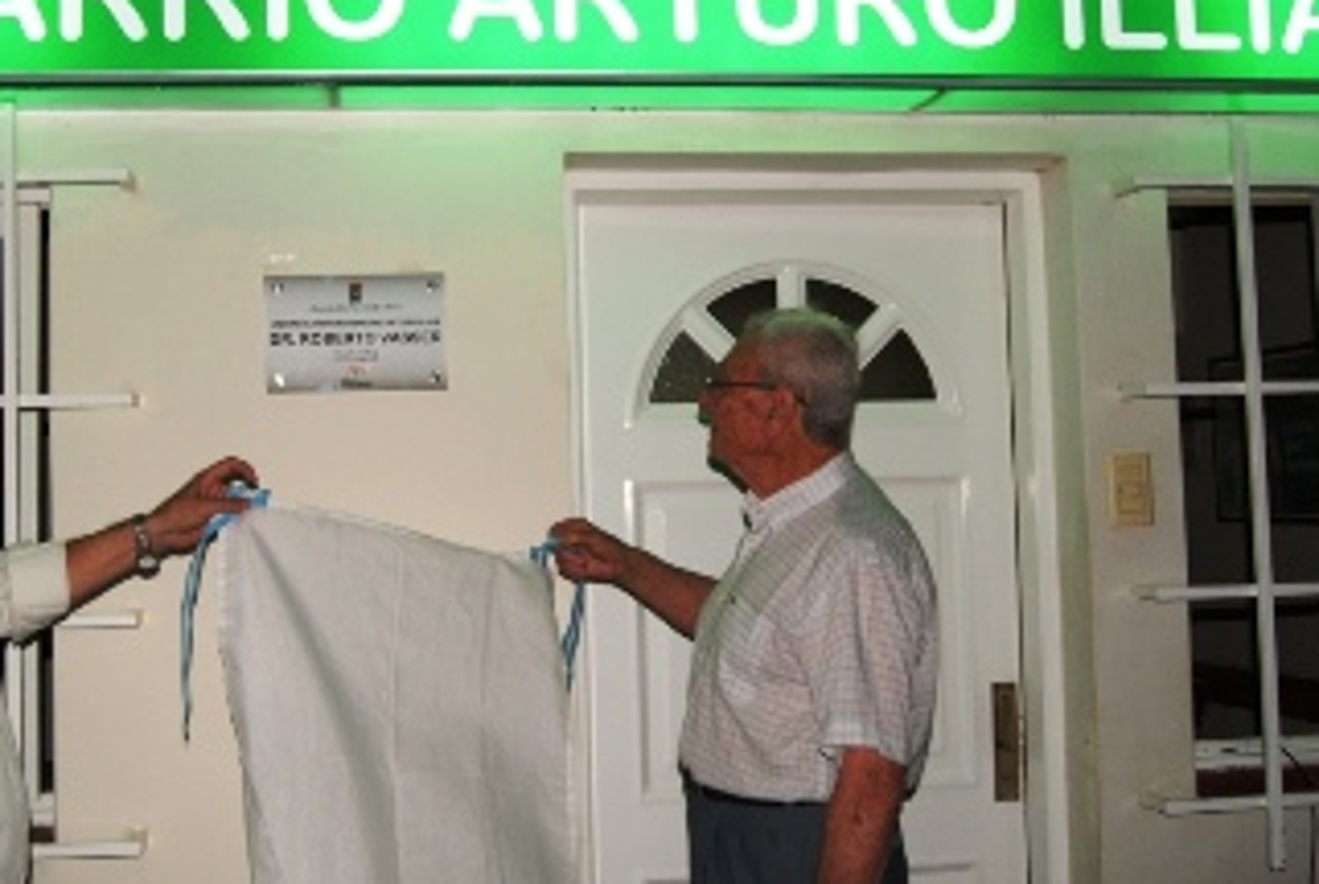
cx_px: 510
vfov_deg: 29.3
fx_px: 1688
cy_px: 382
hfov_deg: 42.4
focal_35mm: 46
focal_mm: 22
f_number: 5.6
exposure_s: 1/60
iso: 400
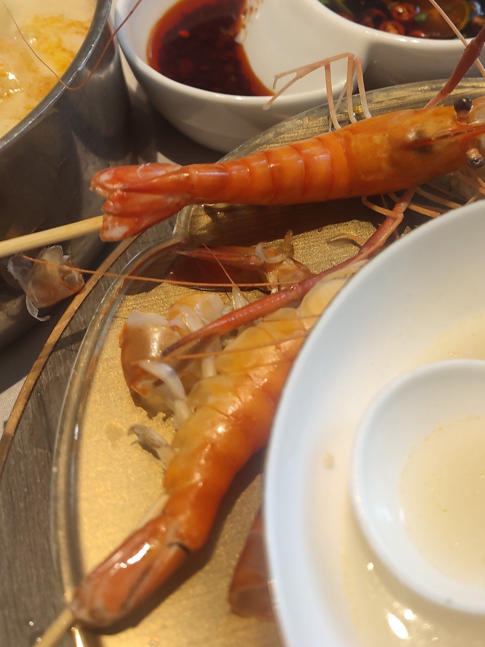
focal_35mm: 43
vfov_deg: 42.7
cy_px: 174
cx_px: 386
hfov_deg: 32.7
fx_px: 803
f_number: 1.75
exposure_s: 1/50
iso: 144
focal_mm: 5.96
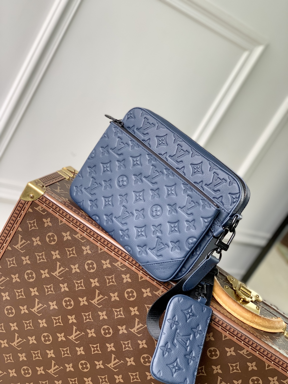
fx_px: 577
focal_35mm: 52
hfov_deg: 28.0
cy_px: 192
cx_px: 144
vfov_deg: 36.8
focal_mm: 6
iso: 32
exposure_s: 1/122
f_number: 2.4
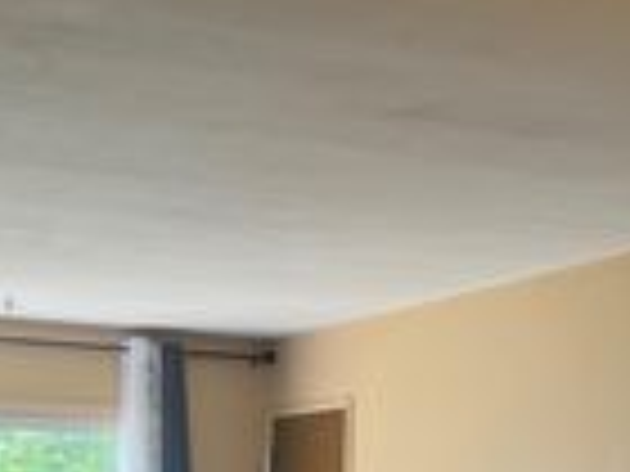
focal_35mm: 93
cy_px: 677
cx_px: 216
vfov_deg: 14.9
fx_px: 1693
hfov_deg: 21.0
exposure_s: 1/120
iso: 64
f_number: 1.5
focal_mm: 5.7
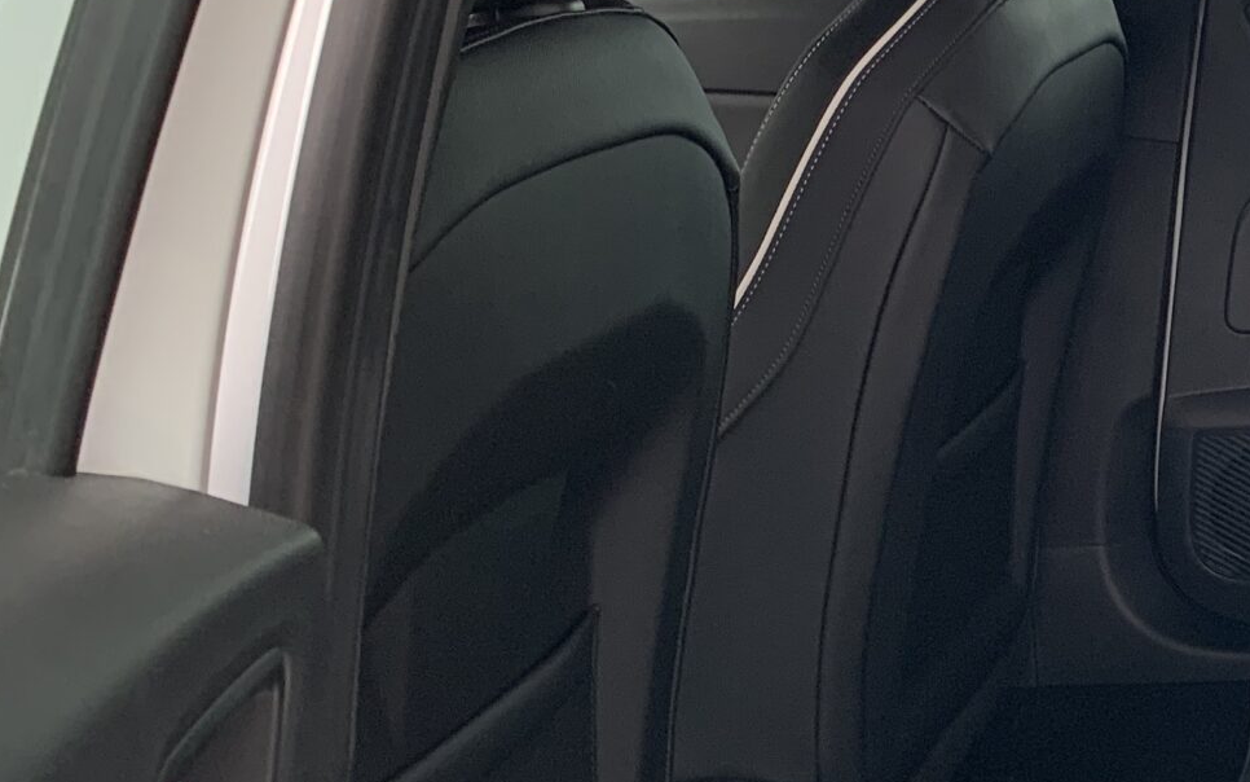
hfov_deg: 24.6
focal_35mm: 73
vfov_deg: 17.9
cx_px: 1628
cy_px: 377
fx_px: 2487
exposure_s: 1/121
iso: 64
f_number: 1.8
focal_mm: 4.25
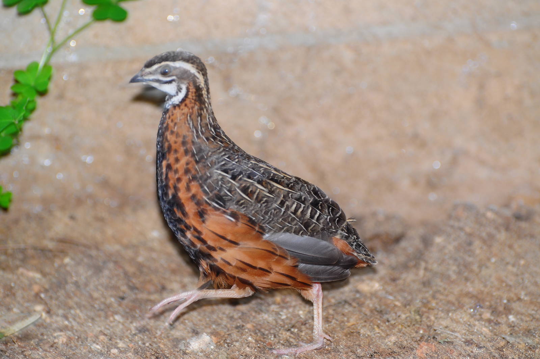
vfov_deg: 5.9
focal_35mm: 232
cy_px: 180
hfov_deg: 8.9
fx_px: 3484
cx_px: 270
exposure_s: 1/60
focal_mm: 155
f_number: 5.6
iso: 200
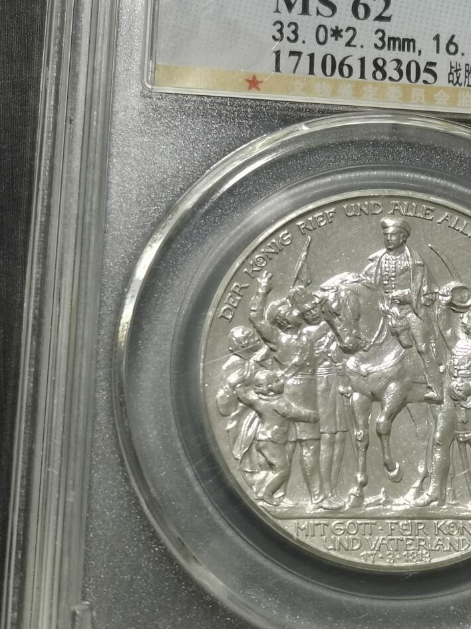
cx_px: 358
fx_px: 1834
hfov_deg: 14.6
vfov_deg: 19.4
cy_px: 242
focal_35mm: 101
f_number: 1.8
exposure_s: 1/100
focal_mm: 5.58
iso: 64
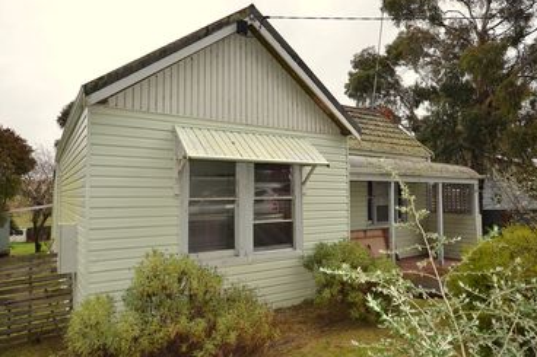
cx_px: 261
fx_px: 343
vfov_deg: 55.0
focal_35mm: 23
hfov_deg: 76.1
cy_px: 167
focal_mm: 12
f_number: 5
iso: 100
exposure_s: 1/250
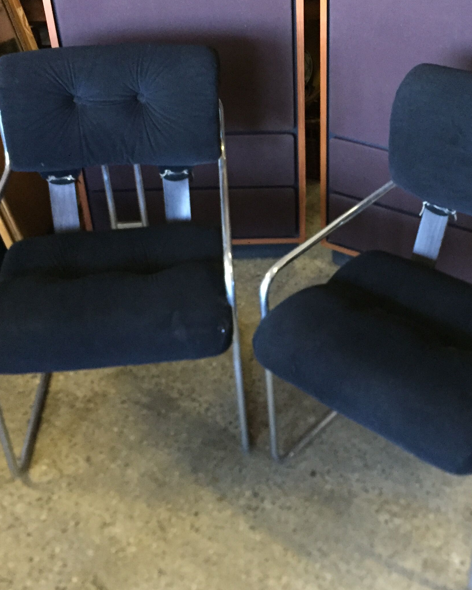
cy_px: 229
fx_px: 786
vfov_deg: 40.9
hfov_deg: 33.3
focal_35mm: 45
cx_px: 298
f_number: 2.2
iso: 320
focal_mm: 4.15
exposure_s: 1/17
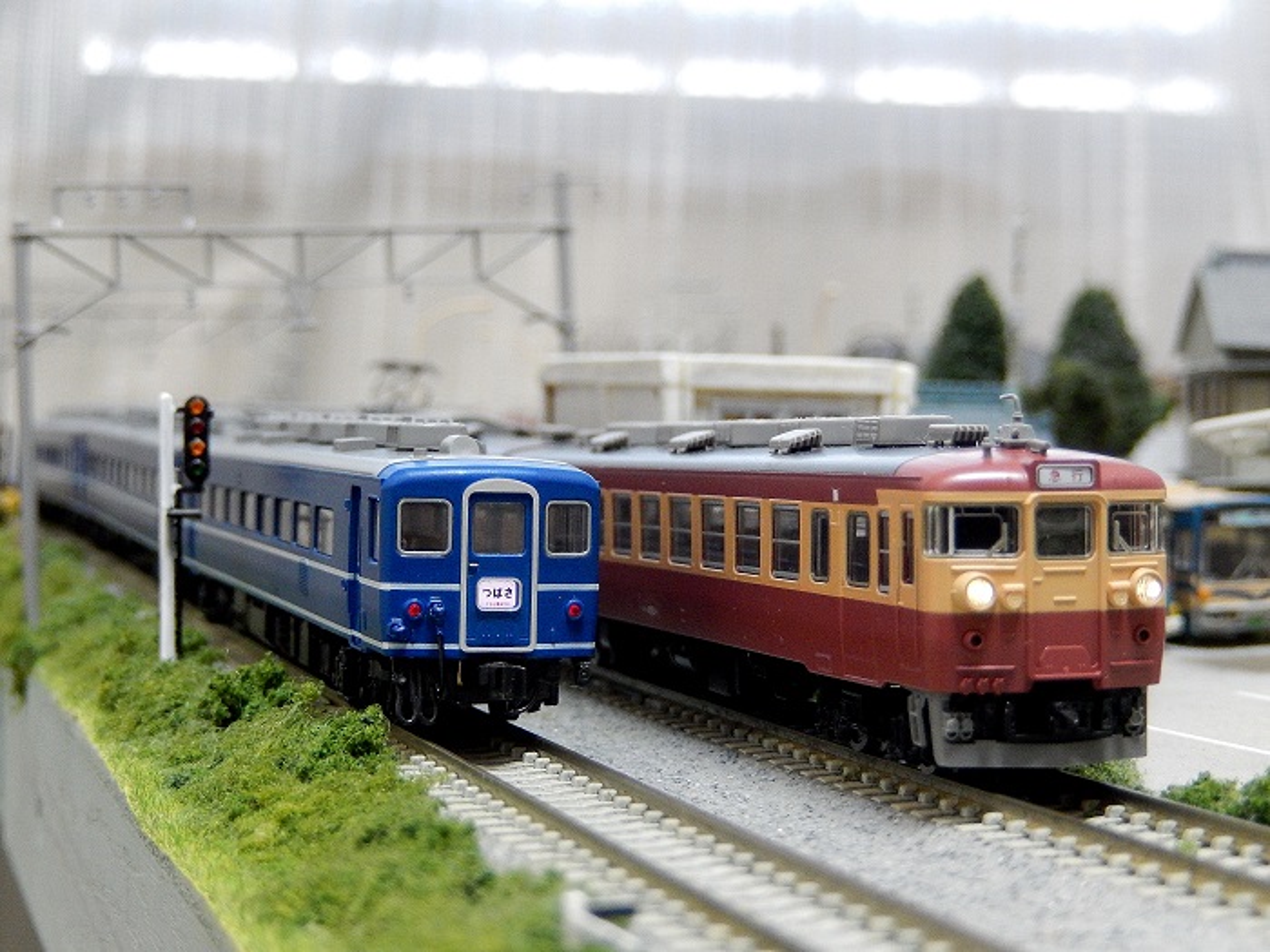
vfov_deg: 20.2
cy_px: 476
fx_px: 2678
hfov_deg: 26.7
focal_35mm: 73
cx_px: 635
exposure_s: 1/2.5
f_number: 4.9
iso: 200
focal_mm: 13.1
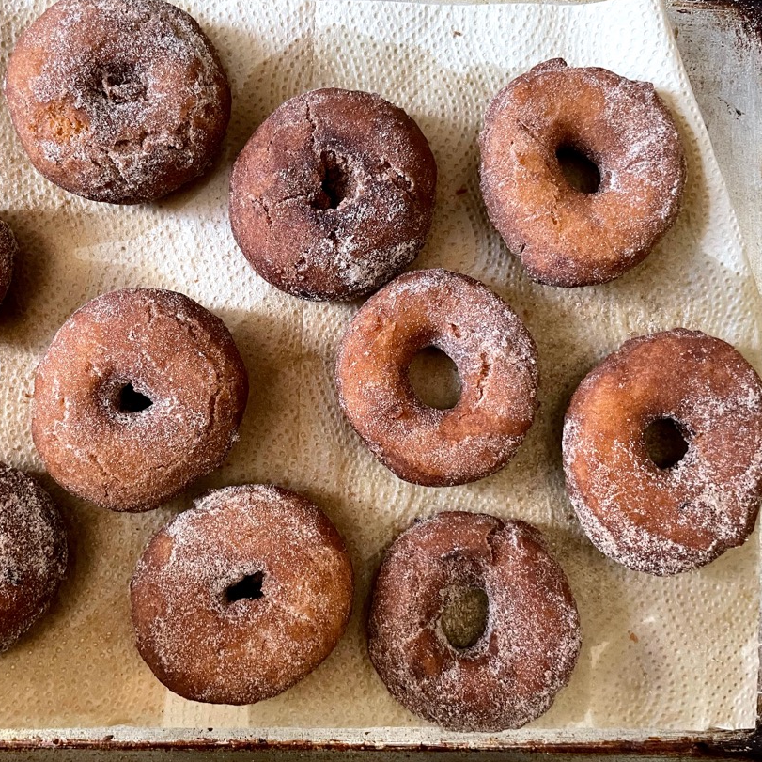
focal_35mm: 34
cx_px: 311
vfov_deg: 48.4
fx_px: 847
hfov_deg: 48.2
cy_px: 375
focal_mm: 4.2
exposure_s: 1/60
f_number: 1.6
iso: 250
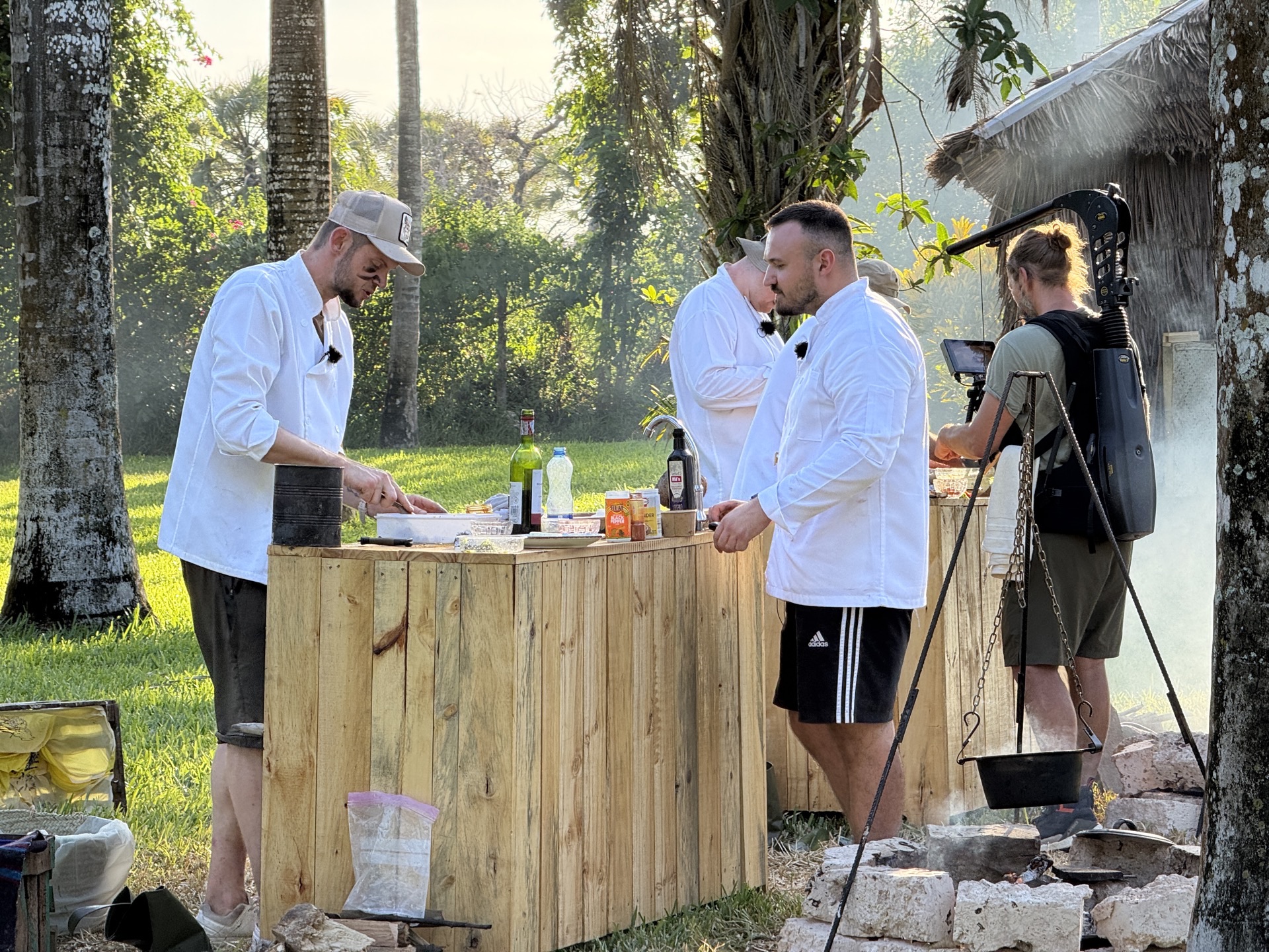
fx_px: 4399
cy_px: 476
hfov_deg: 16.4
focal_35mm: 120
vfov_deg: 12.3
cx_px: 634
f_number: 2.8
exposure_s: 1/277
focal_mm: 15.66
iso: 64
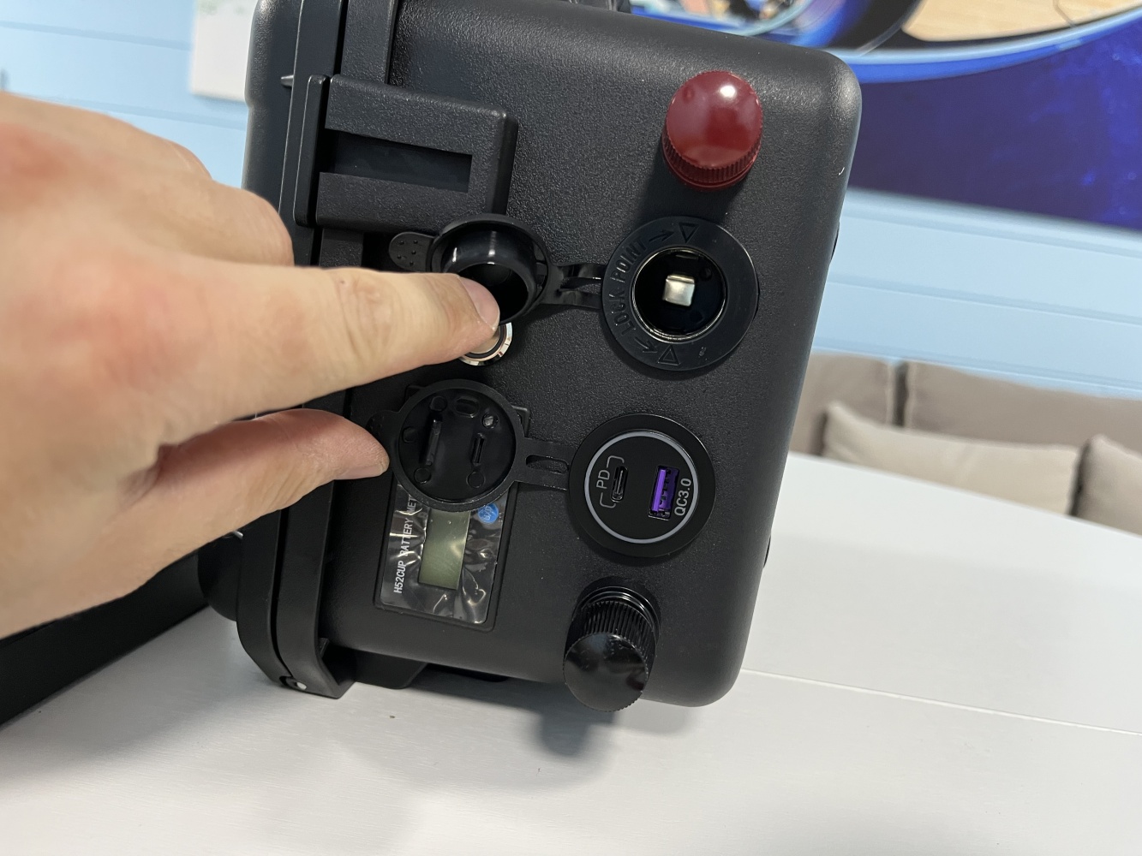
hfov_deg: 67.3
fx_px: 858
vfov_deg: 53.1
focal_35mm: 26
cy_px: 428
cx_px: 571
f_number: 1.6
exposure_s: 1/50
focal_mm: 5.1
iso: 160
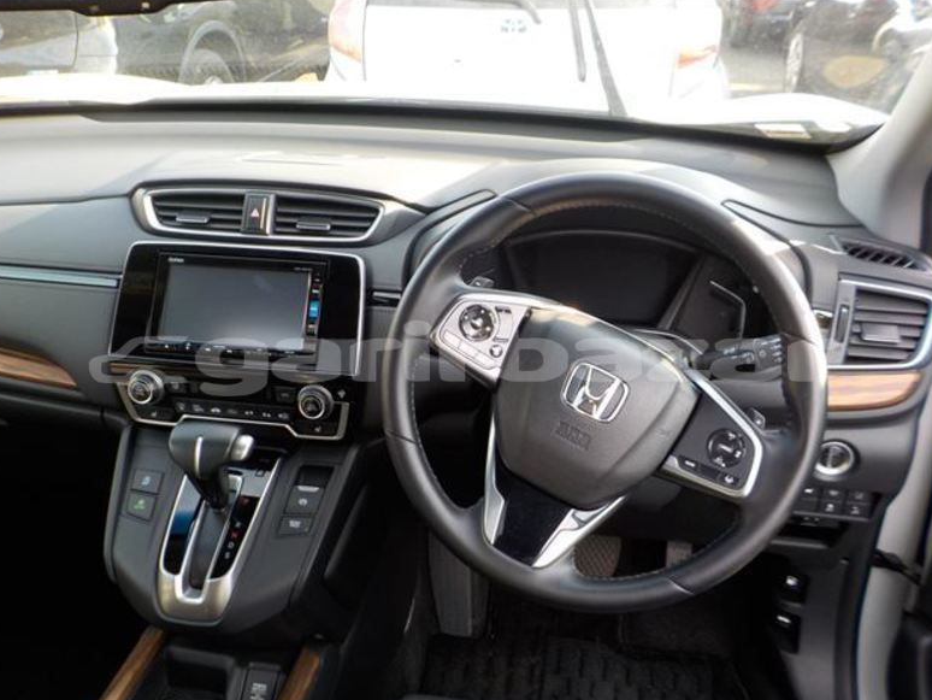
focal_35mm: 31
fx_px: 835
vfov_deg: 45.5
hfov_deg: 58.3
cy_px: 358
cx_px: 464
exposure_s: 1/40
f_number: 3.3
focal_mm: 4.1
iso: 125
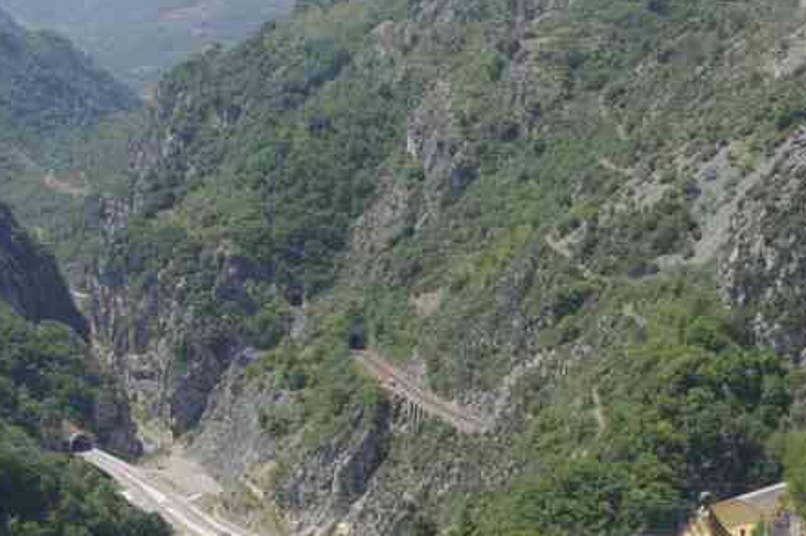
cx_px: 784
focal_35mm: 89
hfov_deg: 22.1
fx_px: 1991
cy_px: 545
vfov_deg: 15.1
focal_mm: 26
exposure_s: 1/180
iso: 100
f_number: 6.7
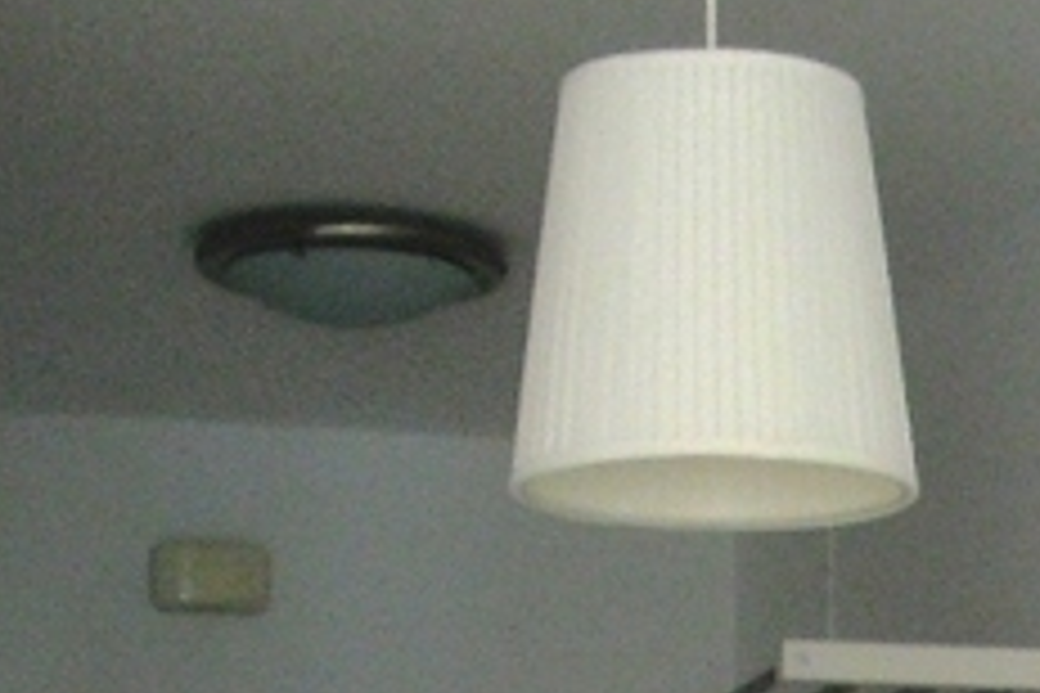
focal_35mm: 175
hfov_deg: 11.1
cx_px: 1706
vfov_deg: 7.5
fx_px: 5055
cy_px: 1395
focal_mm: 6.2
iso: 200
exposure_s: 1/80
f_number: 2.8
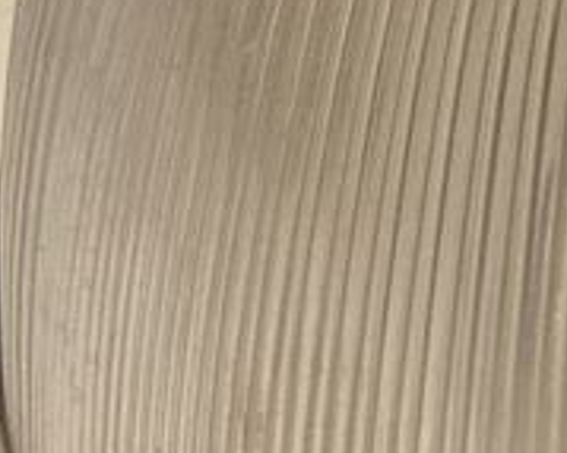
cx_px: 456
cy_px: -488
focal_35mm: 153
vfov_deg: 9.4
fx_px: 2566
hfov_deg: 12.6
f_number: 1.8
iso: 250
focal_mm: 3.99
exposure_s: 1/50
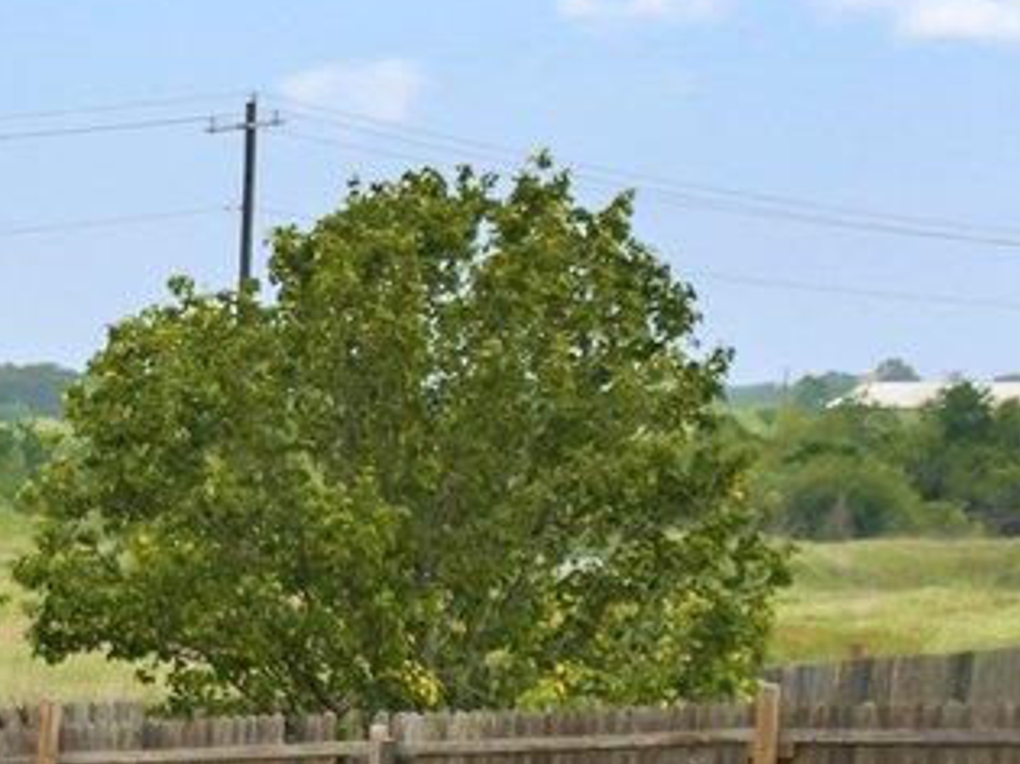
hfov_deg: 10.7
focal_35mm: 156
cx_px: -1464
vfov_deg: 9.0
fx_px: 4595
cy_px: 1504
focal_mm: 12.29
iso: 100
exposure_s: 1/1000
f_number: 2.8
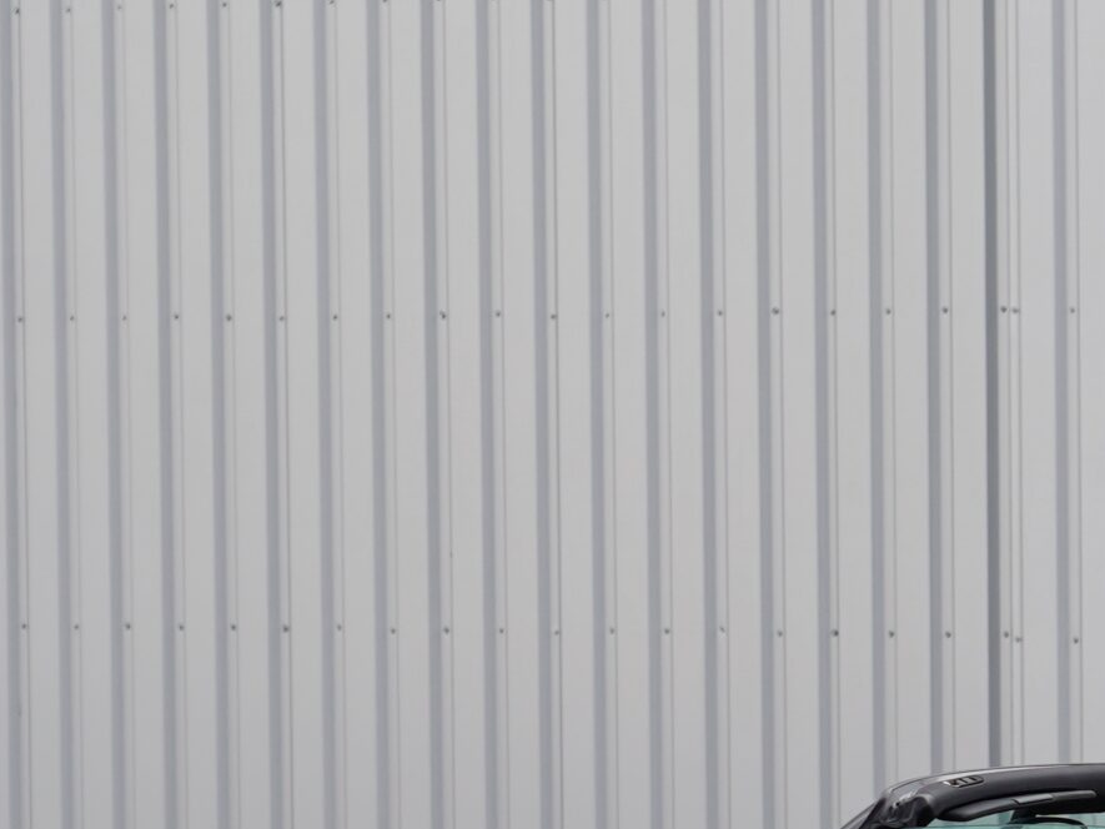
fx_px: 10121
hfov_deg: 6.2
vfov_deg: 4.7
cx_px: 1149
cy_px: 925
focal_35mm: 317
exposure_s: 1/160
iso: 100
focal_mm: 76
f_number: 4.5
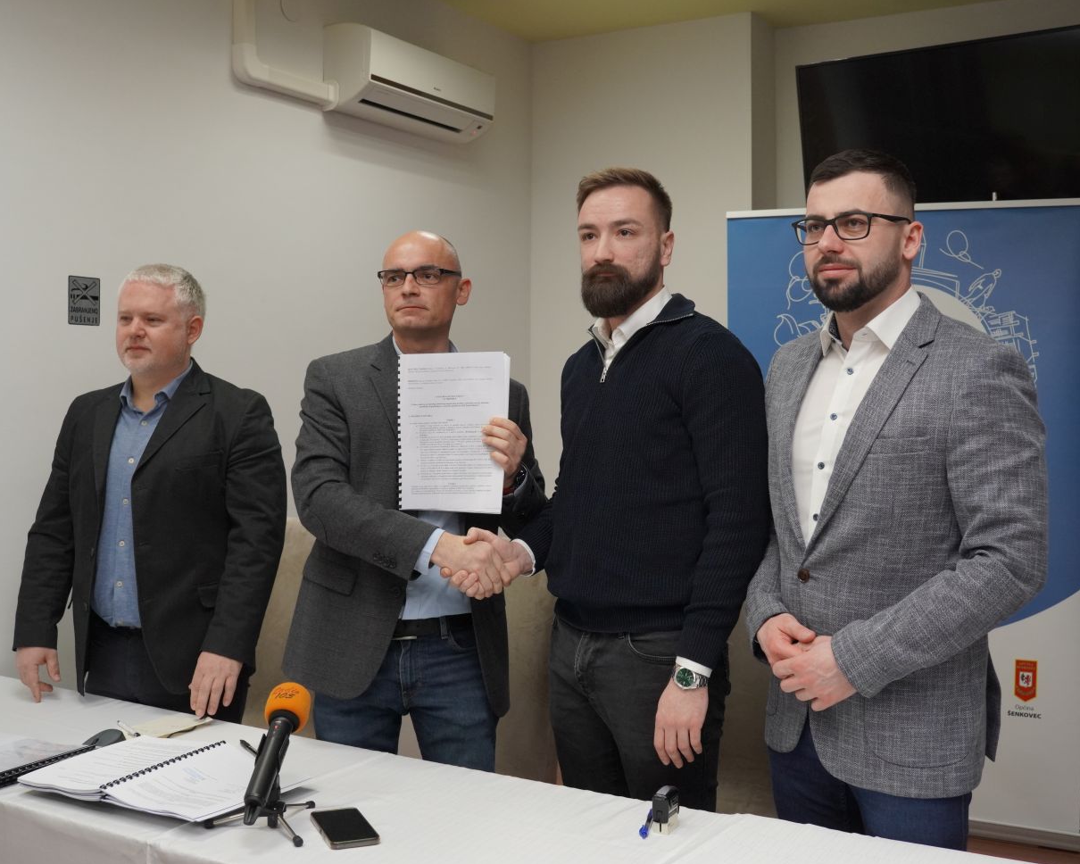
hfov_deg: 47.4
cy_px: 425
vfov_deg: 38.7
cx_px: 558
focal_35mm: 39
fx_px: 1231
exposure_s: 1/160
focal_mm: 22.3
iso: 1000
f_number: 4
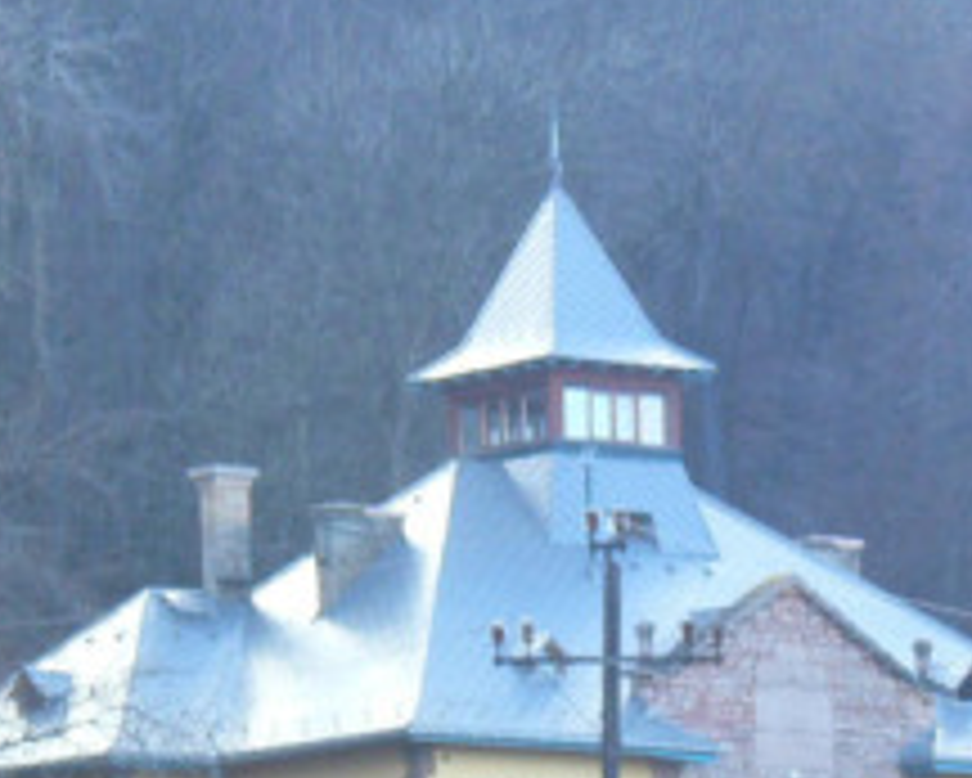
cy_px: 607
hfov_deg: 4.4
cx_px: 720
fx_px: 12692
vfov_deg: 3.5
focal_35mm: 441
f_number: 5.6
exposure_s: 1/30
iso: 100
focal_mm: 25.8
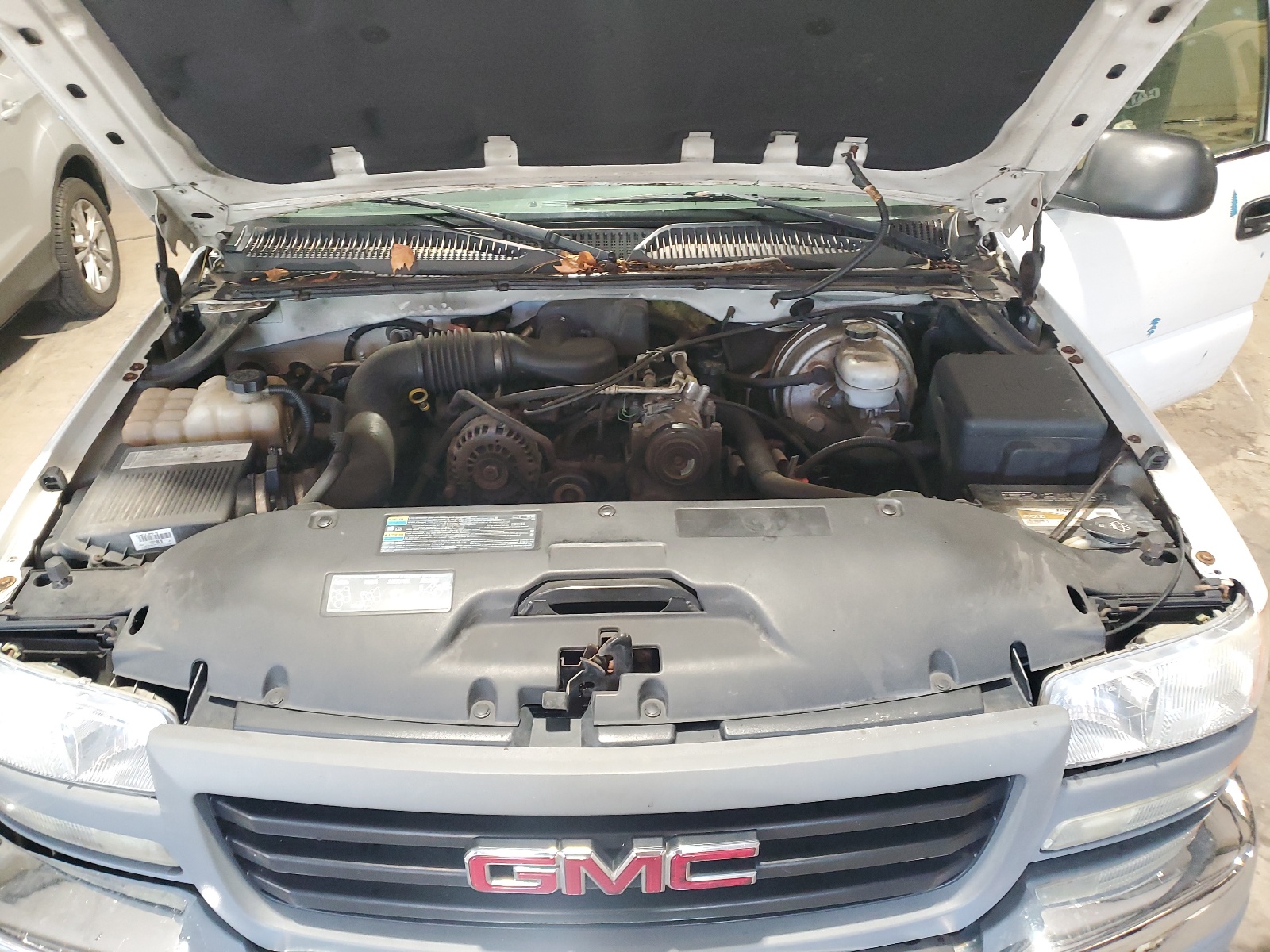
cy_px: 476
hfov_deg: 67.3
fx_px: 954
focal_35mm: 26
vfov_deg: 53.1
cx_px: 635
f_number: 1.5
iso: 237
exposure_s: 1/60.2
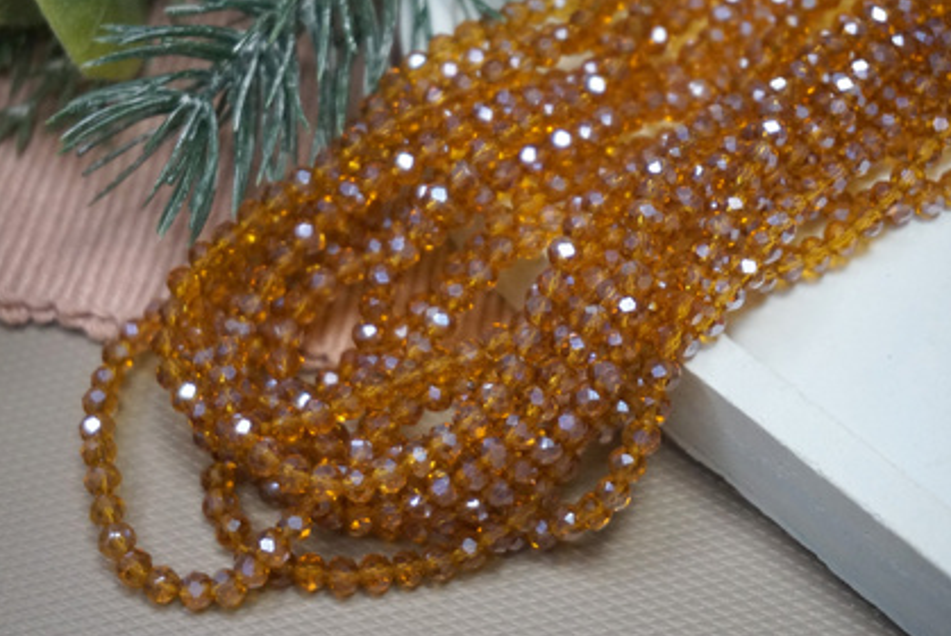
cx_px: 447
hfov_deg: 27.8
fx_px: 1917
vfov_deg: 18.8
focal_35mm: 73
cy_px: 312
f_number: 5.6
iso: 2500
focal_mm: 45
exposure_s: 1/80
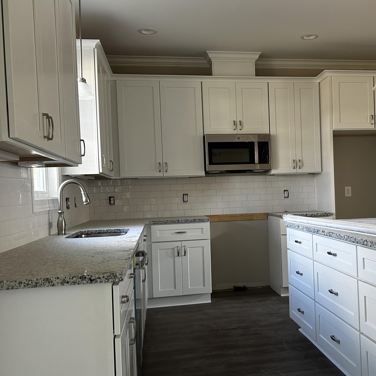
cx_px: 253
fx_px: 479
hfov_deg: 42.2
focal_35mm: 39
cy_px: 194
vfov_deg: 42.8
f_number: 1.5
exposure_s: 1/100
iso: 125
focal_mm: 5.7
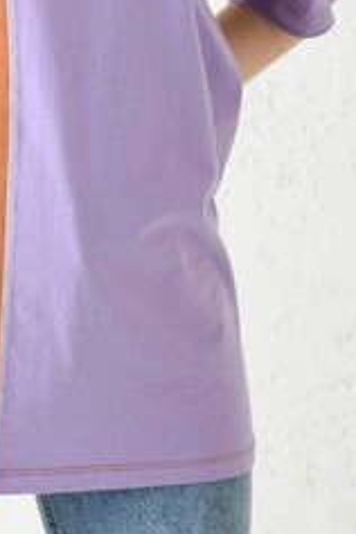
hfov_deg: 6.6
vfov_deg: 9.9
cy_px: -38
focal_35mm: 206
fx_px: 3055
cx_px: 5
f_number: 5.6
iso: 100
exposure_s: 1/160
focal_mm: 65
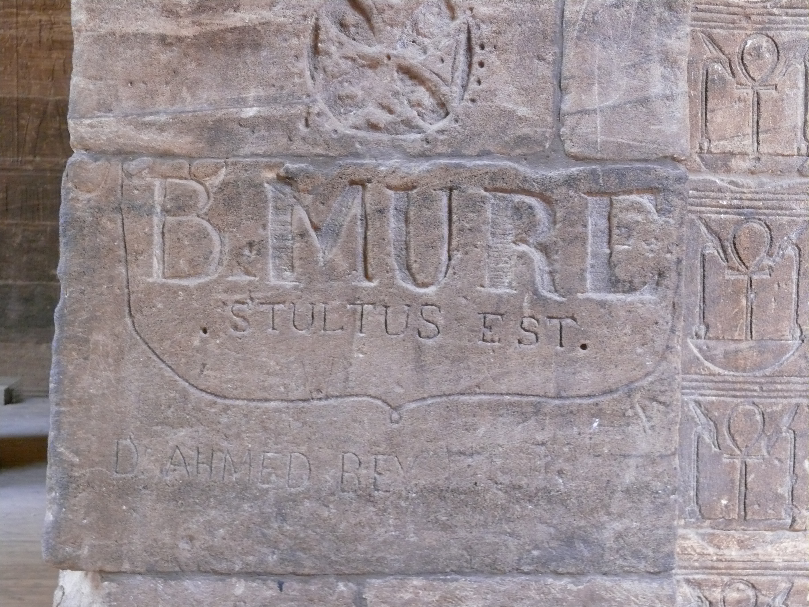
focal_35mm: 48
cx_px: 404
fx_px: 1122
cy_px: 304
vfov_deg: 30.3
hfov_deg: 39.7
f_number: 3.2
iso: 400
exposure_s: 1/25
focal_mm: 10.1
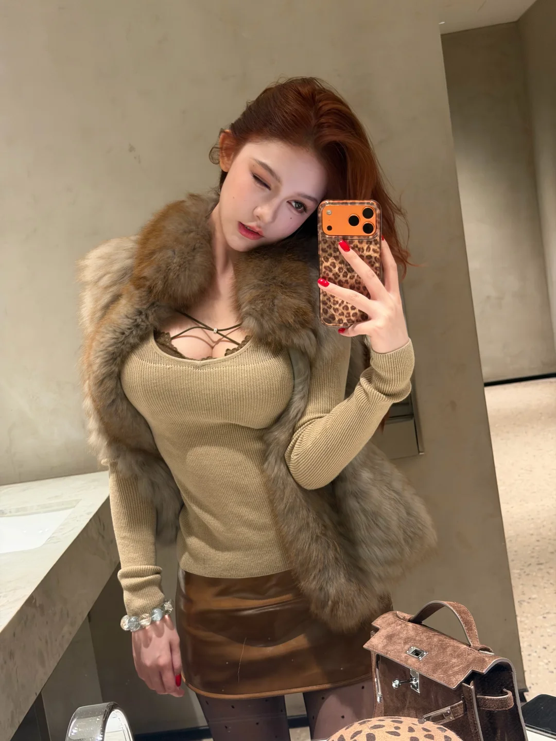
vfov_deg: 39.7
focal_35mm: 48
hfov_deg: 30.3
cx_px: 278
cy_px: 370
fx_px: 1028
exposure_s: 1/40
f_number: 1.78
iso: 400
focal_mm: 6.76
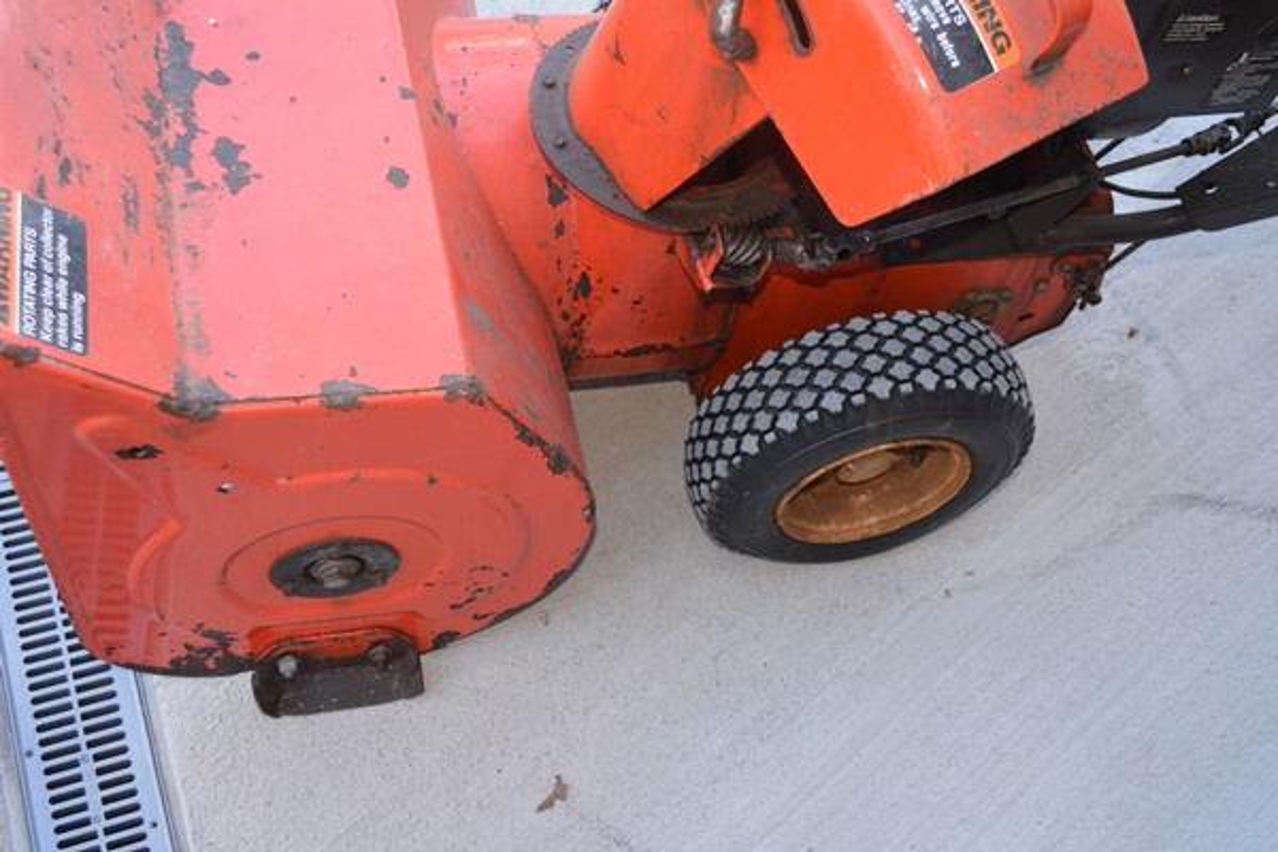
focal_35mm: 39
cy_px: 426
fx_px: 1384
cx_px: 639
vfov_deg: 34.2
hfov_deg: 49.6
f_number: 4.2
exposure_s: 1/125
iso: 400
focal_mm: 26
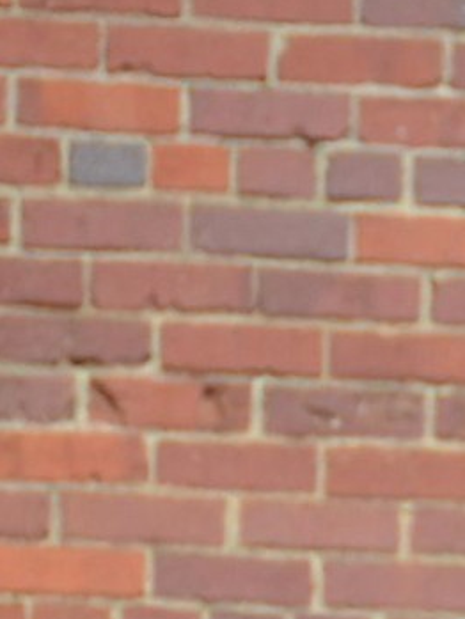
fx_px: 27673
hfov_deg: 1.0
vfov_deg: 1.3
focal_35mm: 1546
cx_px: 1675
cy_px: 1263
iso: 400
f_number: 5.6
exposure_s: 1/1250
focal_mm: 150
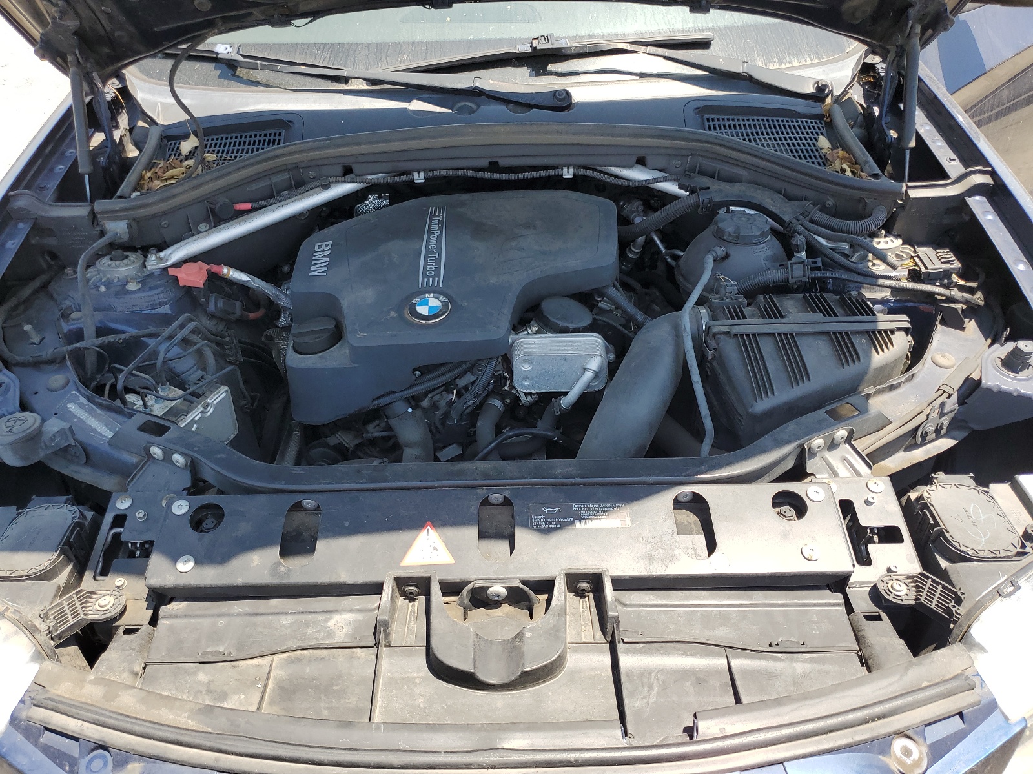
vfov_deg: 53.1
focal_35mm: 26
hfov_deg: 67.3
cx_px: 516
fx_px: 776
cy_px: 387
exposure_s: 1/909
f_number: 1.5
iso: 50
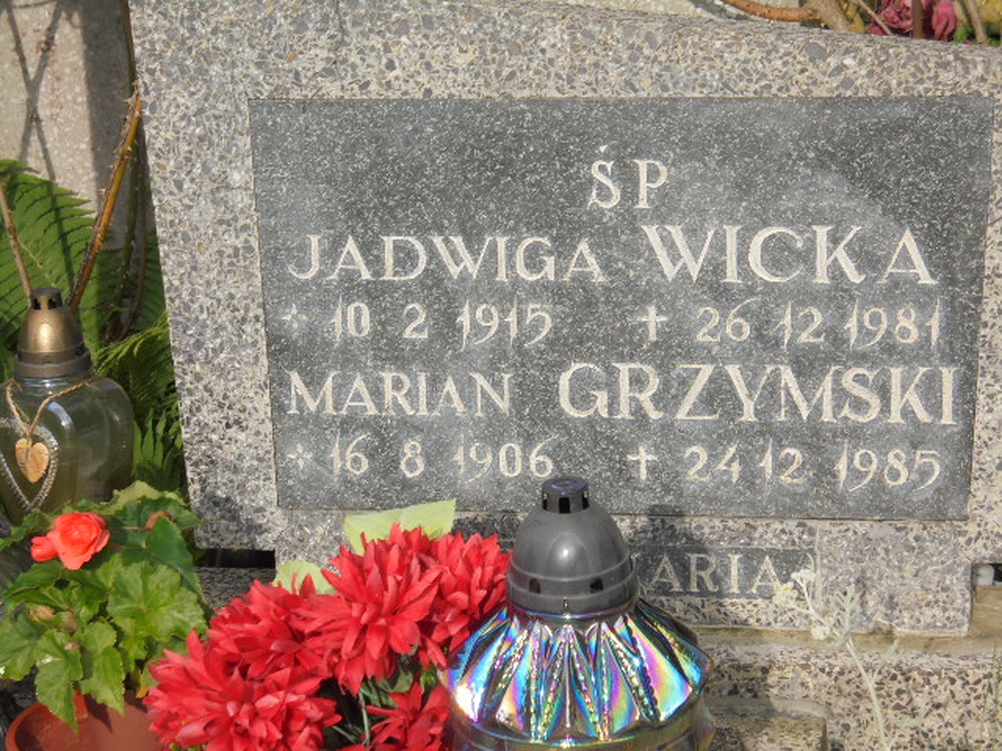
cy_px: 376
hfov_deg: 18.4
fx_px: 3097
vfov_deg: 13.8
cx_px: 501
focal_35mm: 107
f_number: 5.1
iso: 100
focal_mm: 19.2
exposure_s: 1/250
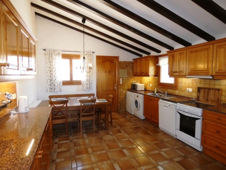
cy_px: 85
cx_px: 113
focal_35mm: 20
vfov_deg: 66.0
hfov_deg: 81.7
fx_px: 131
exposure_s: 1/60
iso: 500
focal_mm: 3.6
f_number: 2.8
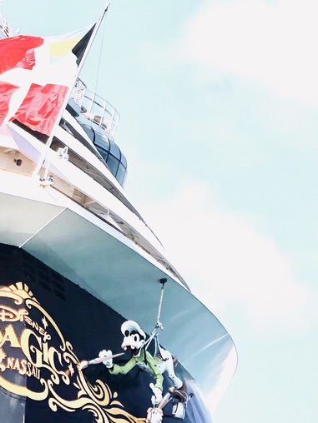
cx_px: 19
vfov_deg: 17.1
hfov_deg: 12.8
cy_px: 193
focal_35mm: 115
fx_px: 1409
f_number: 2.8
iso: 20
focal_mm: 6.6
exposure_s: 1/1021
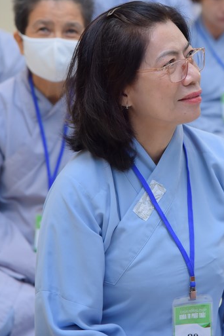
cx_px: 135
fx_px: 1419
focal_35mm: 152
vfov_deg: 13.5
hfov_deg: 9.0
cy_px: 133
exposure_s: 1/100
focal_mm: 120
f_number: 5
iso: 1250
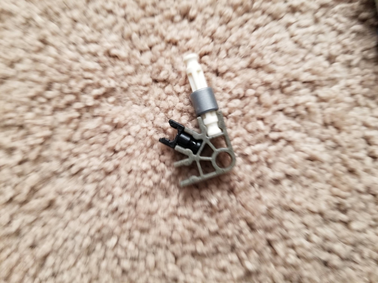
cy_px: 142
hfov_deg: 67.3
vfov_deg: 53.1
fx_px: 284
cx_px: 189
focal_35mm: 26
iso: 200
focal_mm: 4.25
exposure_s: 1/12
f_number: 1.7
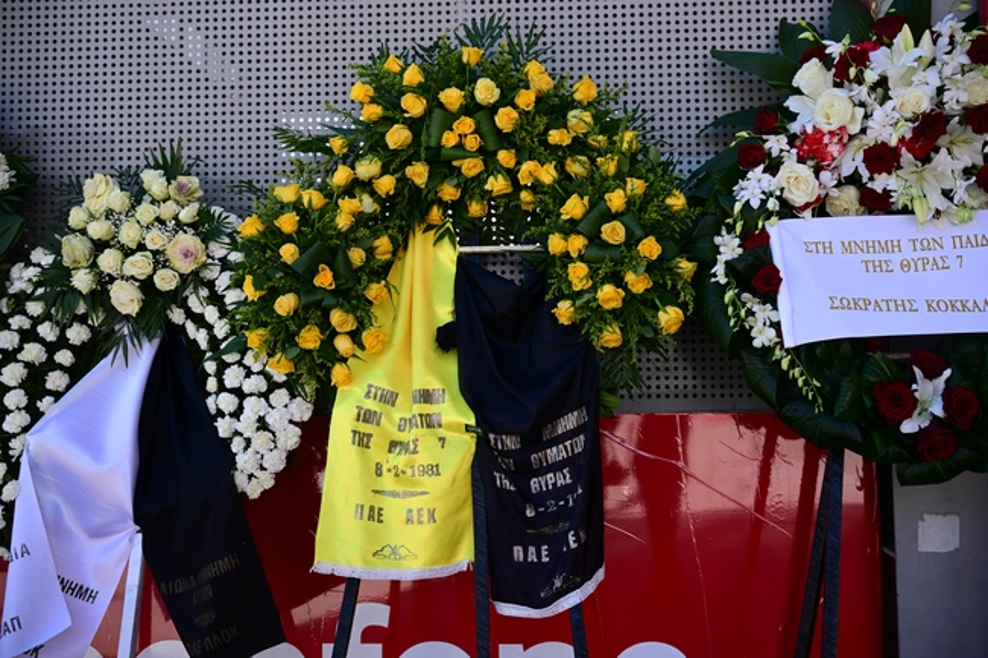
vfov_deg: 37.8
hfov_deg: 54.4
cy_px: 329
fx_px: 960
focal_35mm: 35
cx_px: 494
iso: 320
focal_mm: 35
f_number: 3.2
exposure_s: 1/1600
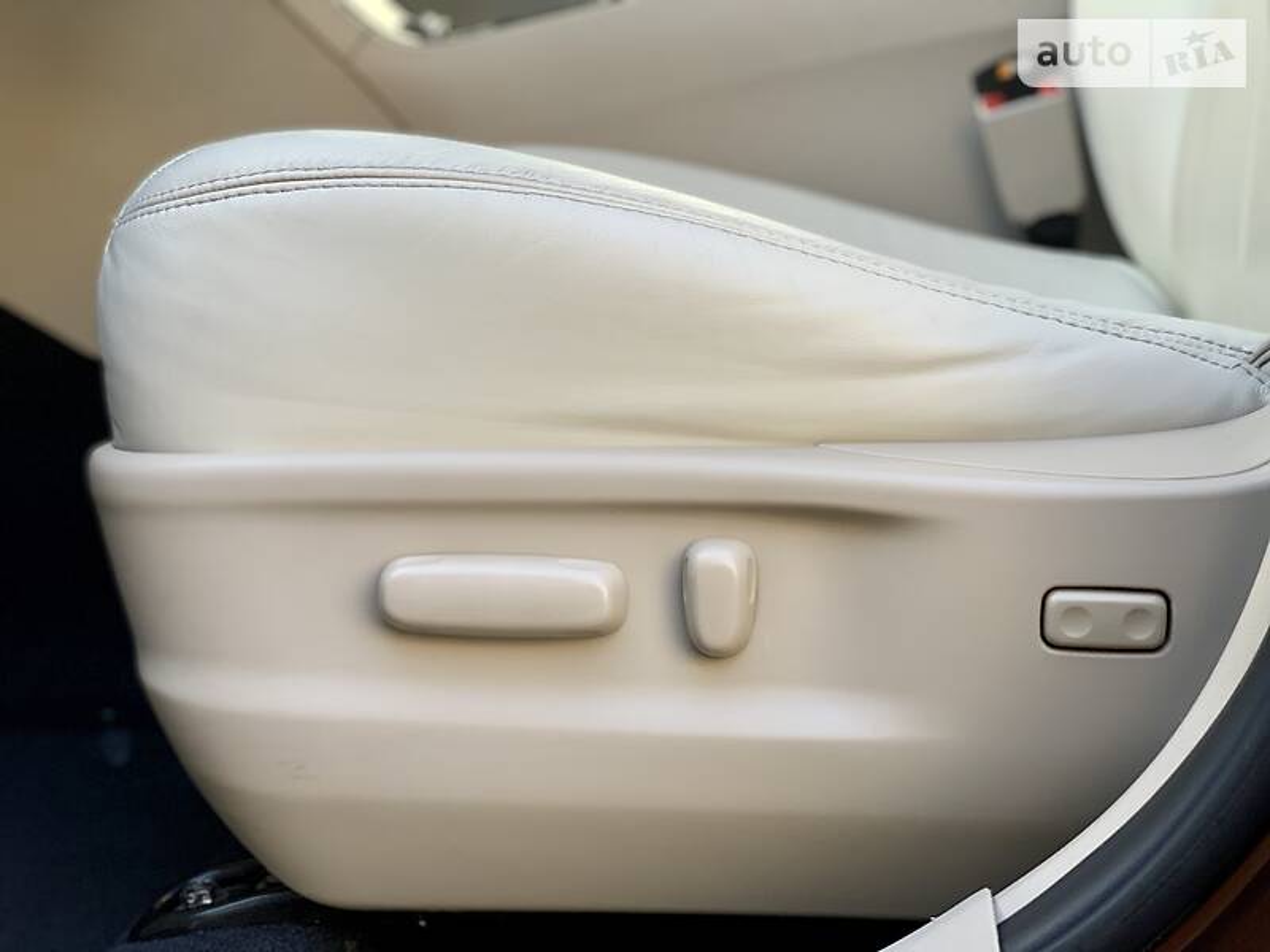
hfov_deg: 36.8
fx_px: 1908
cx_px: 635
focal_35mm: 52
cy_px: 476
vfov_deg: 28.0
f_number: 2.4
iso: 64
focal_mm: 6
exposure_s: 1/122
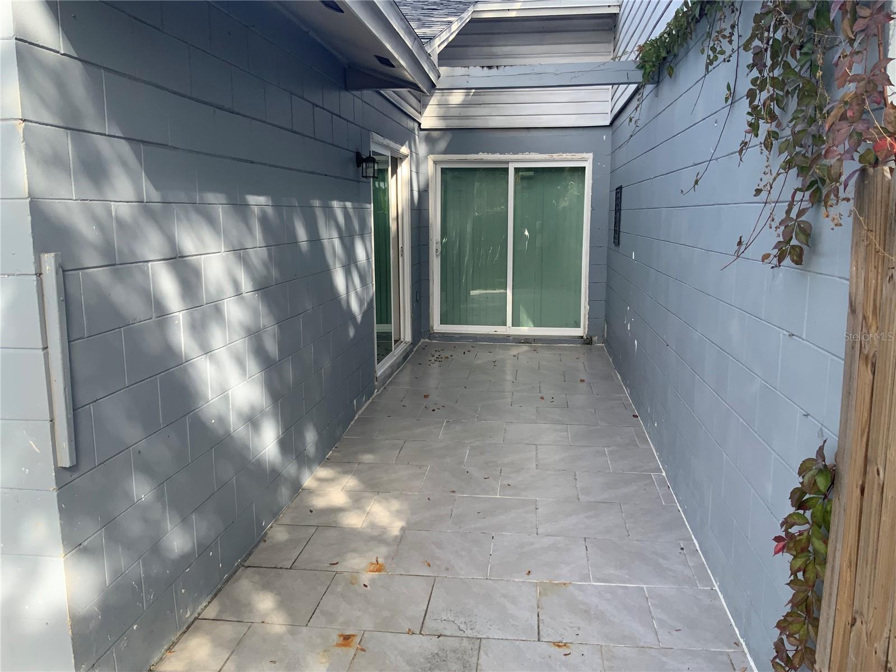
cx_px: 448
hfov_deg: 61.7
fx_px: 751
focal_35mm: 29
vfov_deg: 48.2
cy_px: 336
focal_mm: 3
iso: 16
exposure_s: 1/353
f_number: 1.8
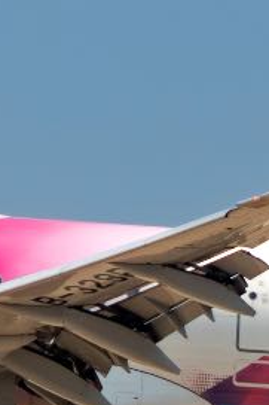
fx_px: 25765
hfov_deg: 0.6
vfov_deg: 0.9
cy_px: 240
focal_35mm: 2296
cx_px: 162
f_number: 7.1
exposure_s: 1/2500
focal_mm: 240
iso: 160
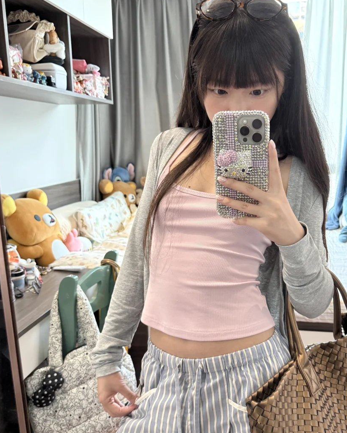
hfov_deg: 44.3
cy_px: 238
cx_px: 212
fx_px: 424
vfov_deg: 54.1
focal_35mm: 33
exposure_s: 1/60
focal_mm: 6.76
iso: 250
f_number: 1.78
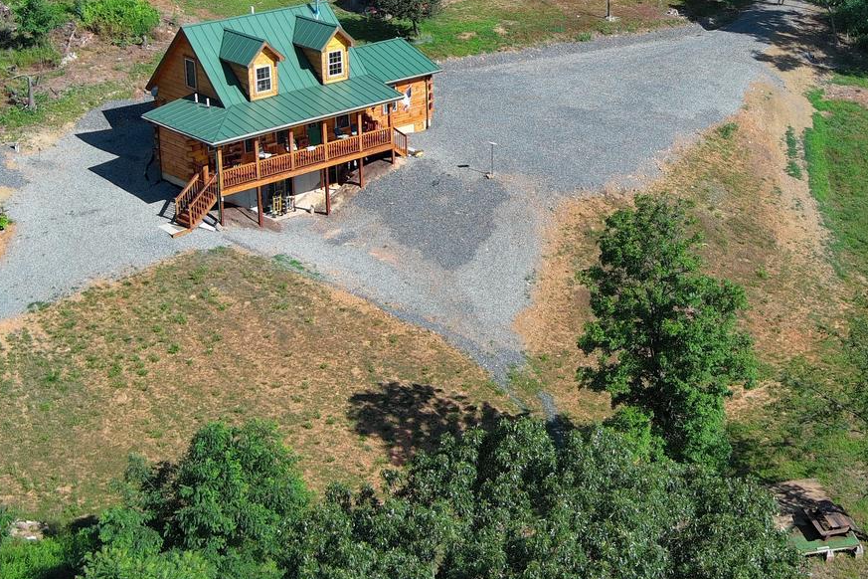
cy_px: 58
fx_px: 1639
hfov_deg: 28.9
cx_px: 717
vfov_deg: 19.6
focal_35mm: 68
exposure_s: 1/829
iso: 100
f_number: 2.8
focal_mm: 10.57
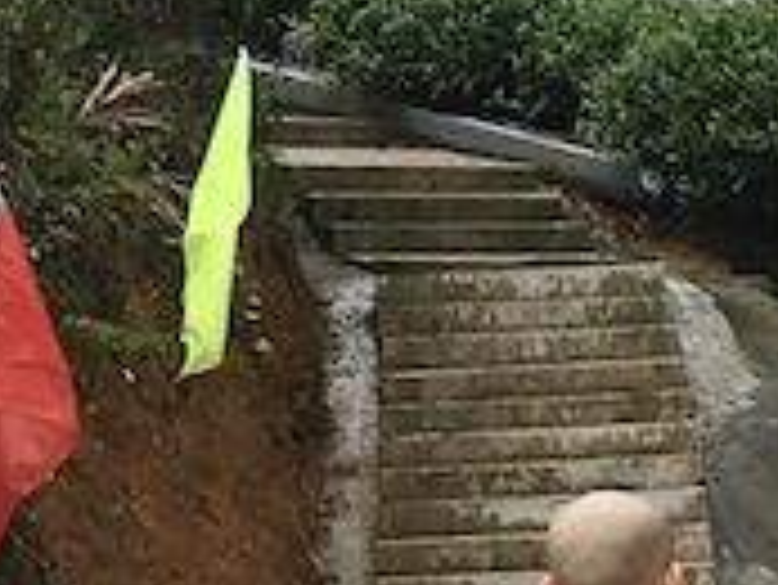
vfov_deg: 6.7
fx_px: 5015
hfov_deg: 8.8
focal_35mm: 223
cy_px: 40
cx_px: 88
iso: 25
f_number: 2.2
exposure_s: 1/1570
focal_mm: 4.15
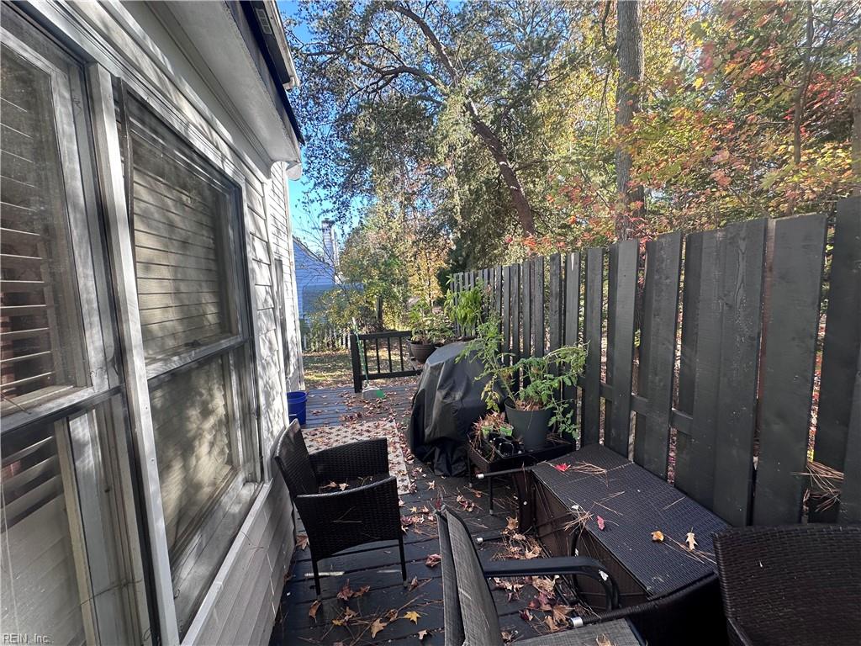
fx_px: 348
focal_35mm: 14
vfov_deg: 85.7
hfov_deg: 102.1
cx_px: 430
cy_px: 323
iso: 40
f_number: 2.2
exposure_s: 1/123
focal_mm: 2.22
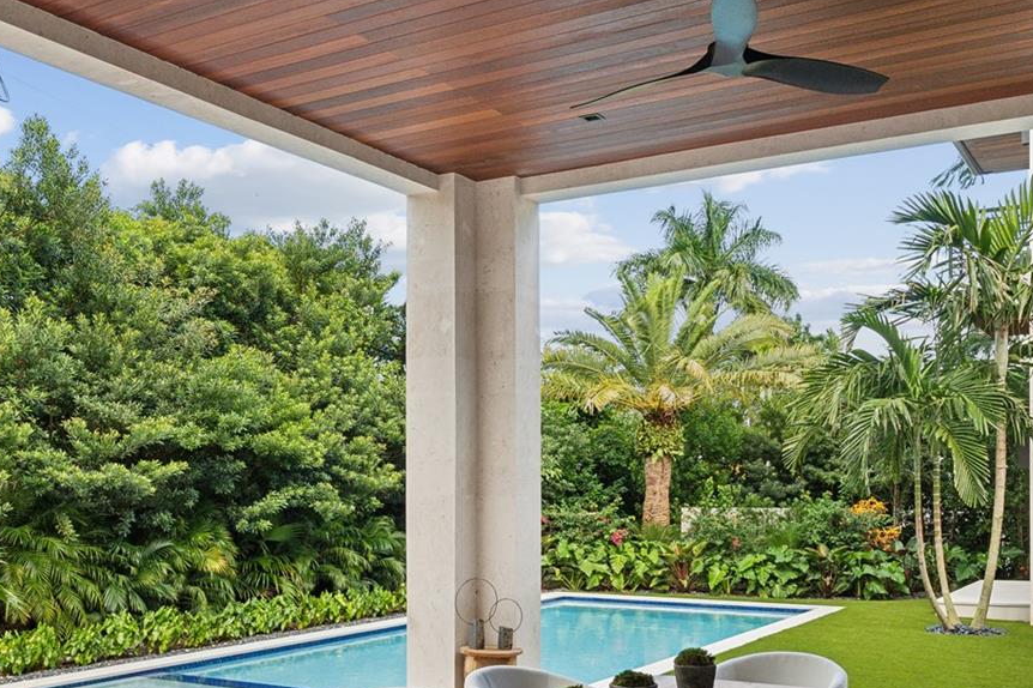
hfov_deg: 49.2
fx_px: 1119
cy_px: 461
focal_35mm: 39
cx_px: 406
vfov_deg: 33.9
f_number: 8
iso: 400
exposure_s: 1/125
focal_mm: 14
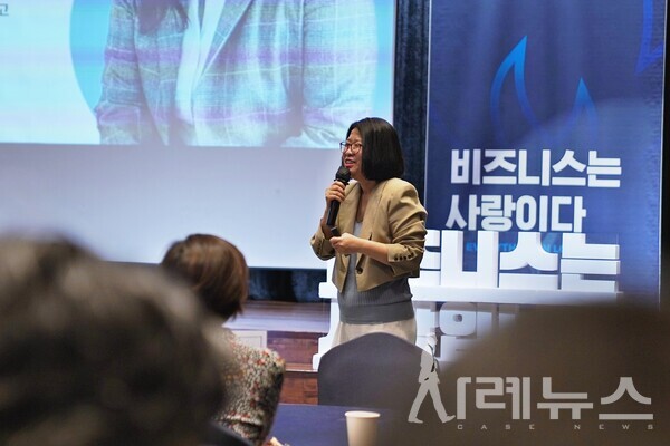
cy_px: 223
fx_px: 1954
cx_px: 335
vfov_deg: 13.0
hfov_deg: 19.5
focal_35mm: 105
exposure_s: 1/100
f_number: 2.8
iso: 800
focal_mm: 70
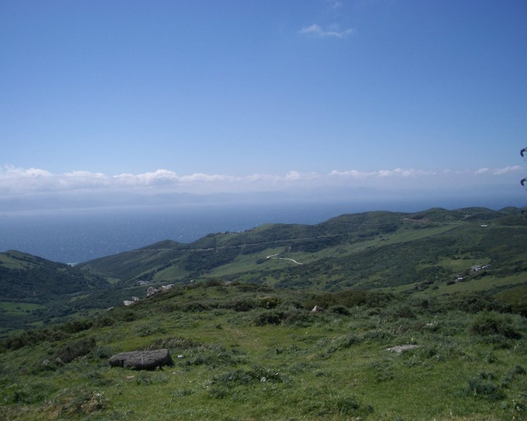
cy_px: 209
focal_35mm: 37
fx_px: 577
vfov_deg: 40.1
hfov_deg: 49.1
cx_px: 249
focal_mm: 5.8
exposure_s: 1/1000
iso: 50
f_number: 4.3
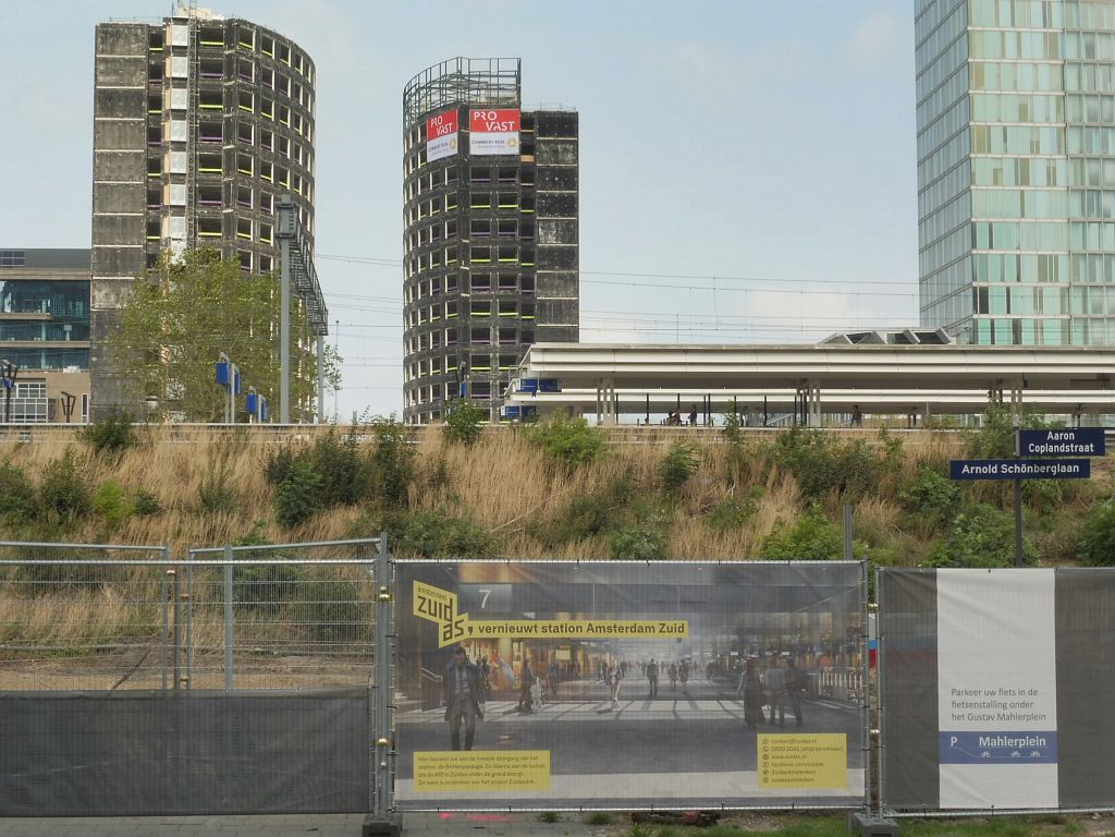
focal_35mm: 66
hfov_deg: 29.4
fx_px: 2126
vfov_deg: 22.3
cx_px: 558
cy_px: 418
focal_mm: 11.7
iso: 100
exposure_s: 1/125
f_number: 6.3
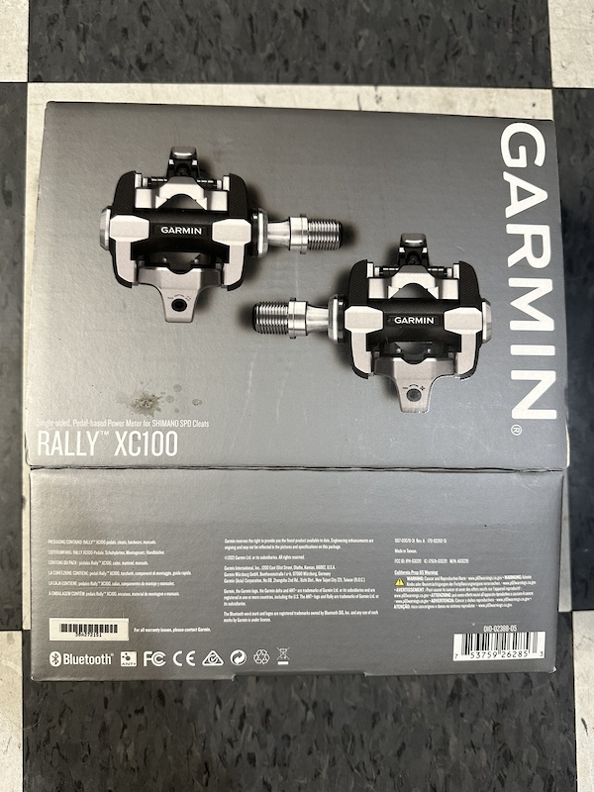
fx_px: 549
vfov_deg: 71.6
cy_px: 396
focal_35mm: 24
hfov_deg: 56.8
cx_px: 297
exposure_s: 1/60
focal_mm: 6.86
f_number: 1.78
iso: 200
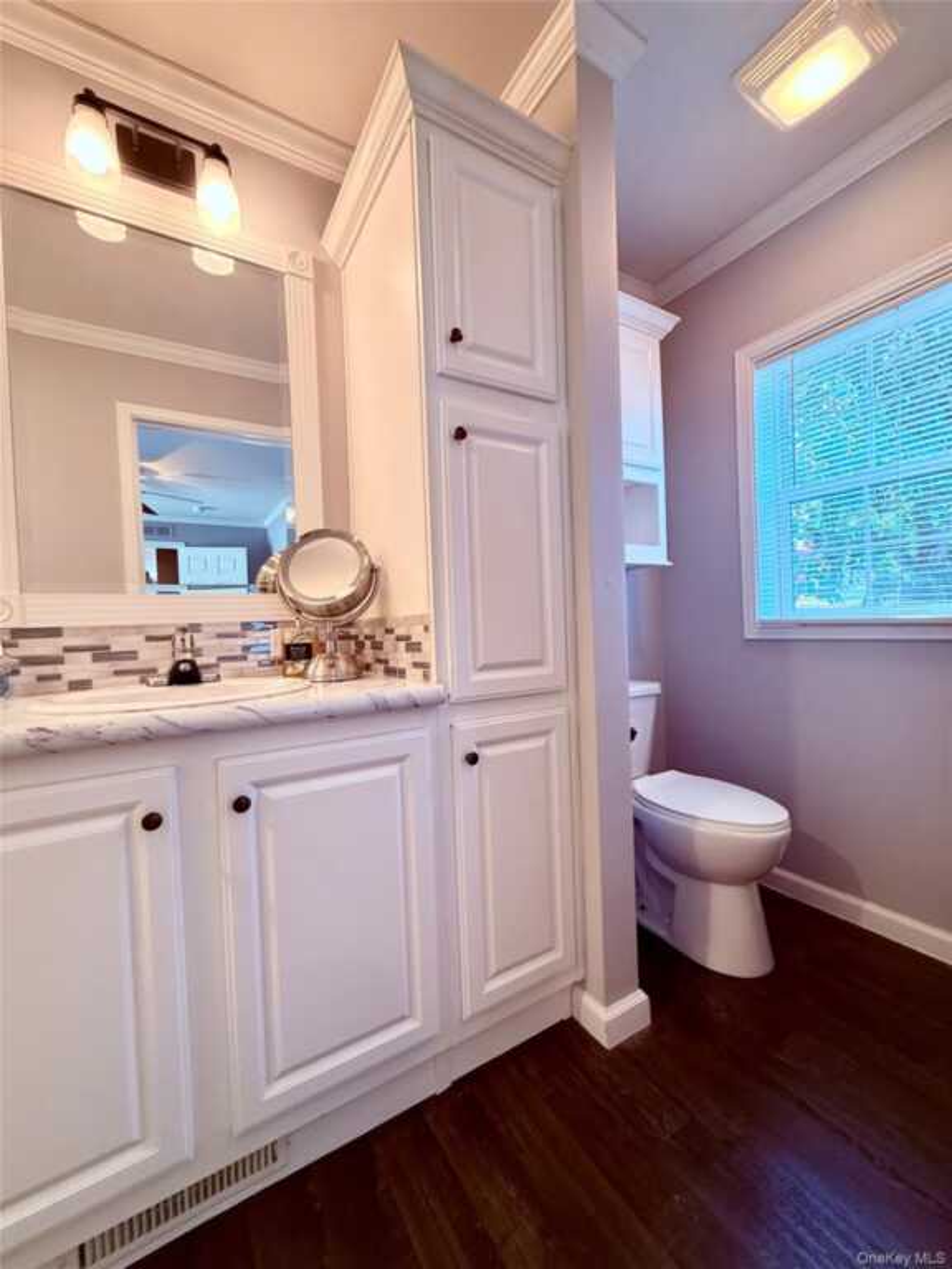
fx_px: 513
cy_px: 634
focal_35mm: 14
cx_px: 476
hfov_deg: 85.7
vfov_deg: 102.1
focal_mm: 2.22
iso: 200
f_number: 2.2
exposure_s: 1/60
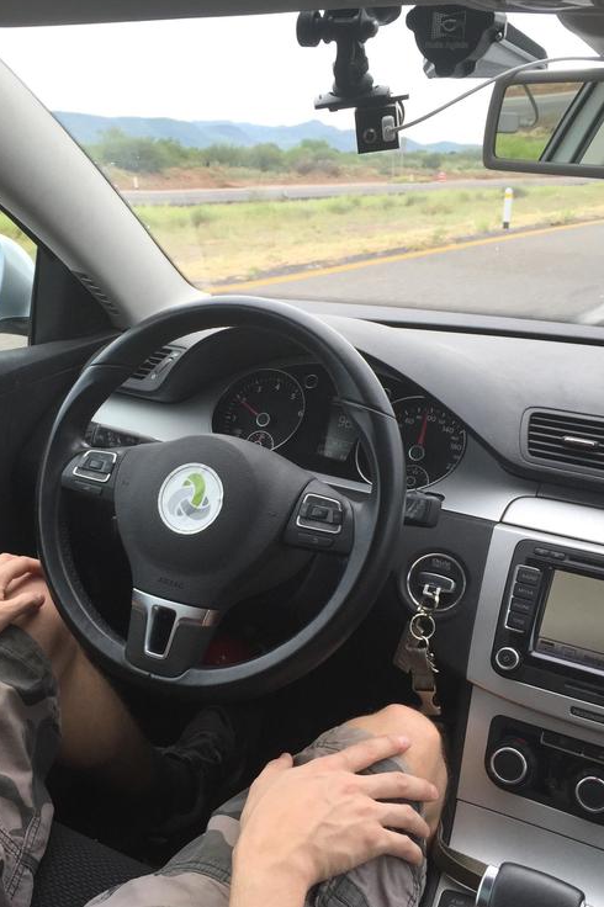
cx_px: 195
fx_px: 1033
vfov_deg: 47.4
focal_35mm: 41
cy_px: 451
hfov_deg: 32.3
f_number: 2.2
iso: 32
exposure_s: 1/384
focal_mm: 4.15
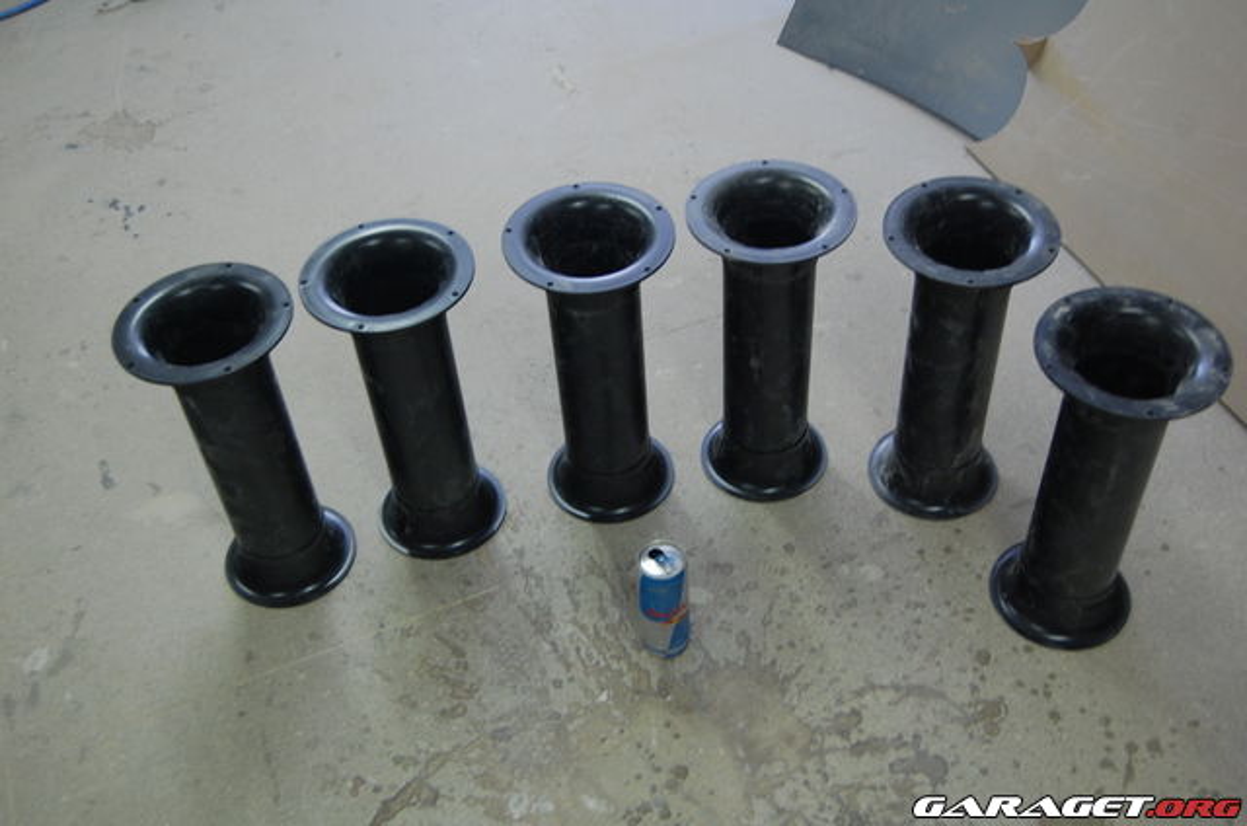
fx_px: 1348
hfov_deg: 49.6
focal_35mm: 39
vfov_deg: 34.1
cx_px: 624
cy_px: 413
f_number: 4
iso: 800
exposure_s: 1/20
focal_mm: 26
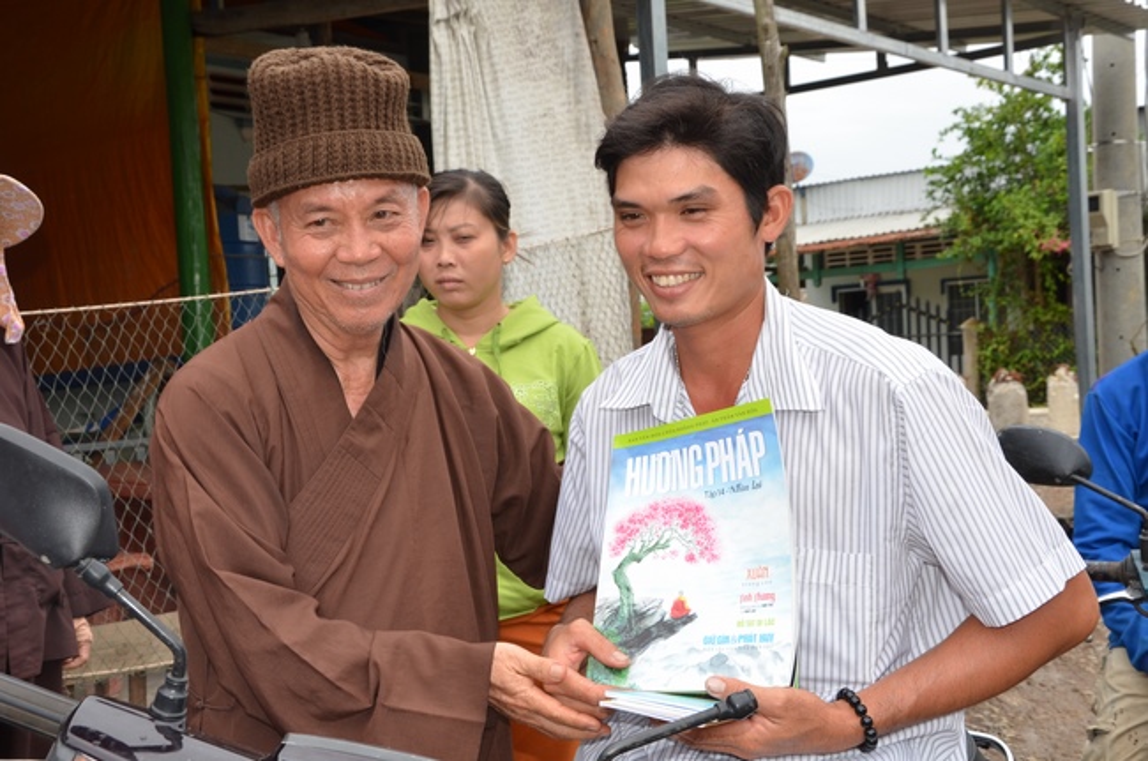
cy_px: 380
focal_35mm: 48
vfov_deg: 28.0
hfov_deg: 41.2
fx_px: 1528
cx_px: 574
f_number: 10
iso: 250
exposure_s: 1/250
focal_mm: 32
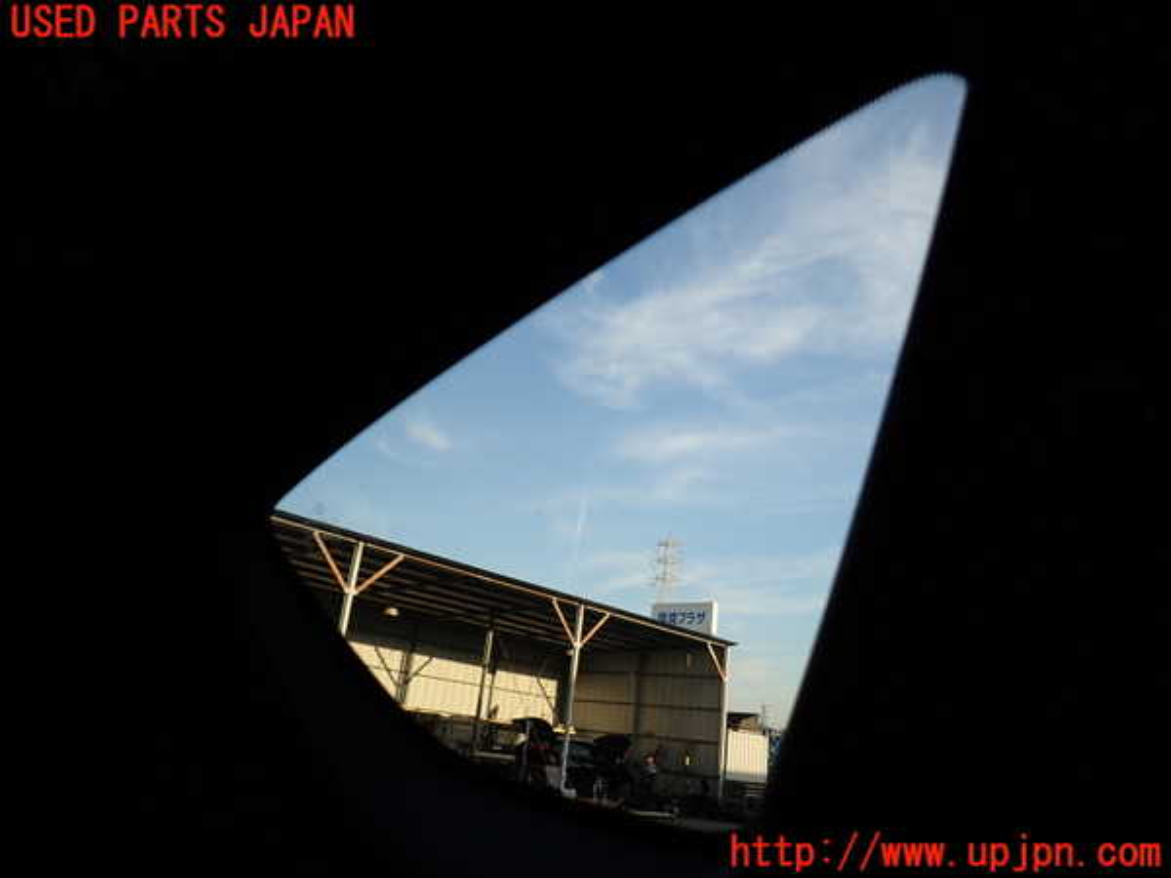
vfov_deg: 54.9
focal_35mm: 25
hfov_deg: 69.4
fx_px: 846
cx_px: 586
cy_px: 439
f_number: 2
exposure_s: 1/400
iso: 100
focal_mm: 4.5
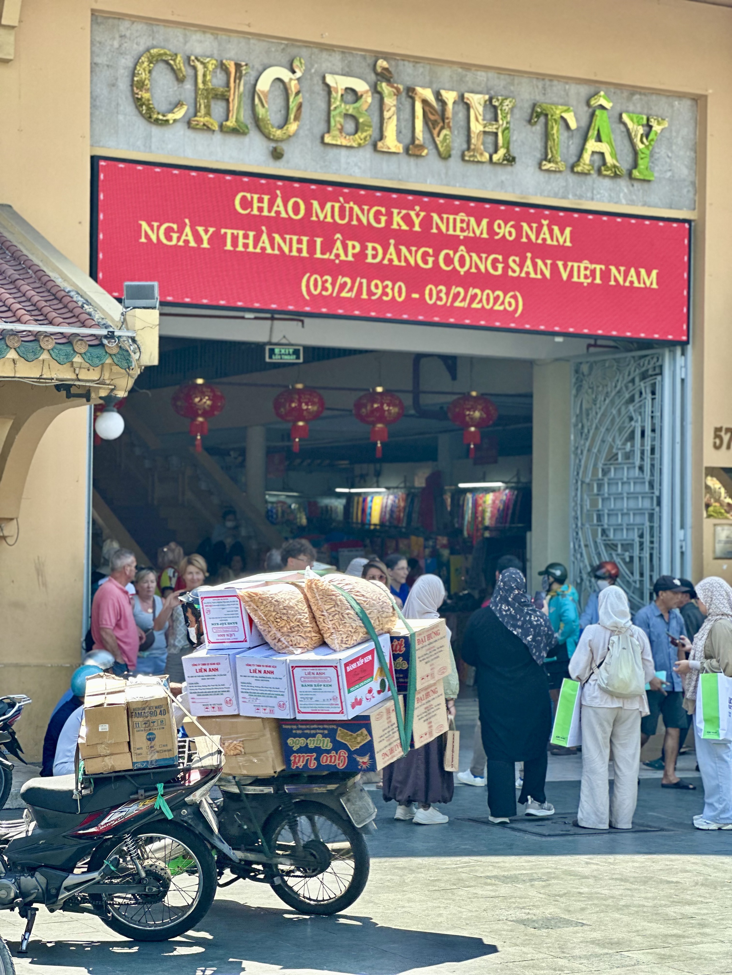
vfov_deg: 25.3
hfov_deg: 19.1
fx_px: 2171
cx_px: 366
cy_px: 488
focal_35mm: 77
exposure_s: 1/121
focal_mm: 9
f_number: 2.8
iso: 25
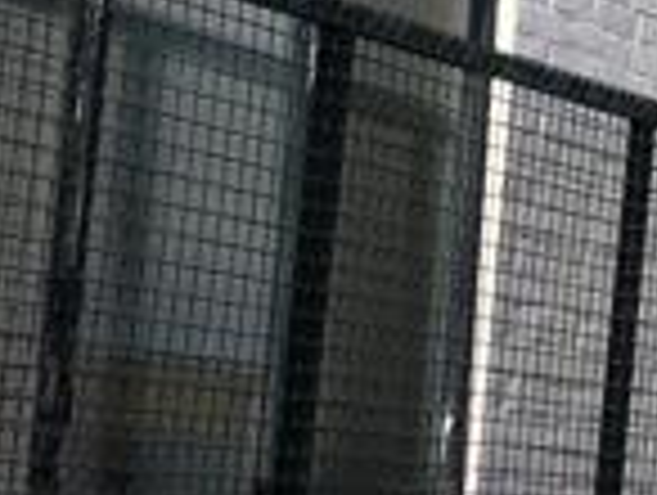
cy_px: -126
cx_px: 1206
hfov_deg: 11.8
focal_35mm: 153
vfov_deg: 9.6
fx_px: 2909
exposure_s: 1/3205
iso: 20
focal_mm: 4
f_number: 1.8
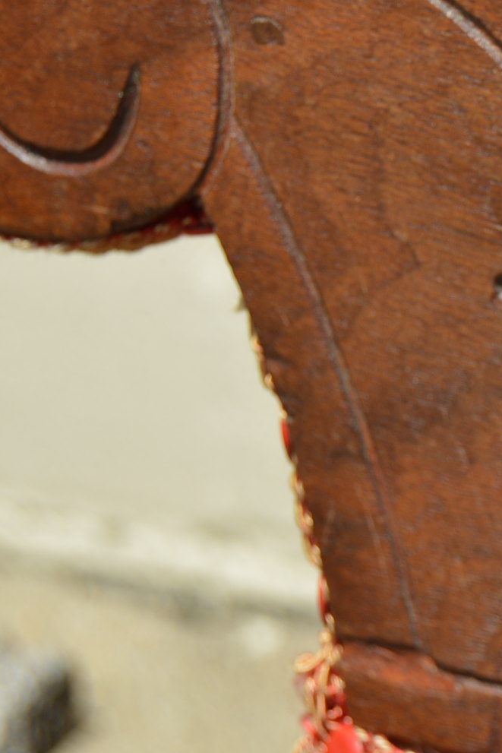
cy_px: 237
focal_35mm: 191
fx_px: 3993
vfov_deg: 10.8
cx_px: 971
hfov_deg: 7.0
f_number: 5.6
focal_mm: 42
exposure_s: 1/640
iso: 100
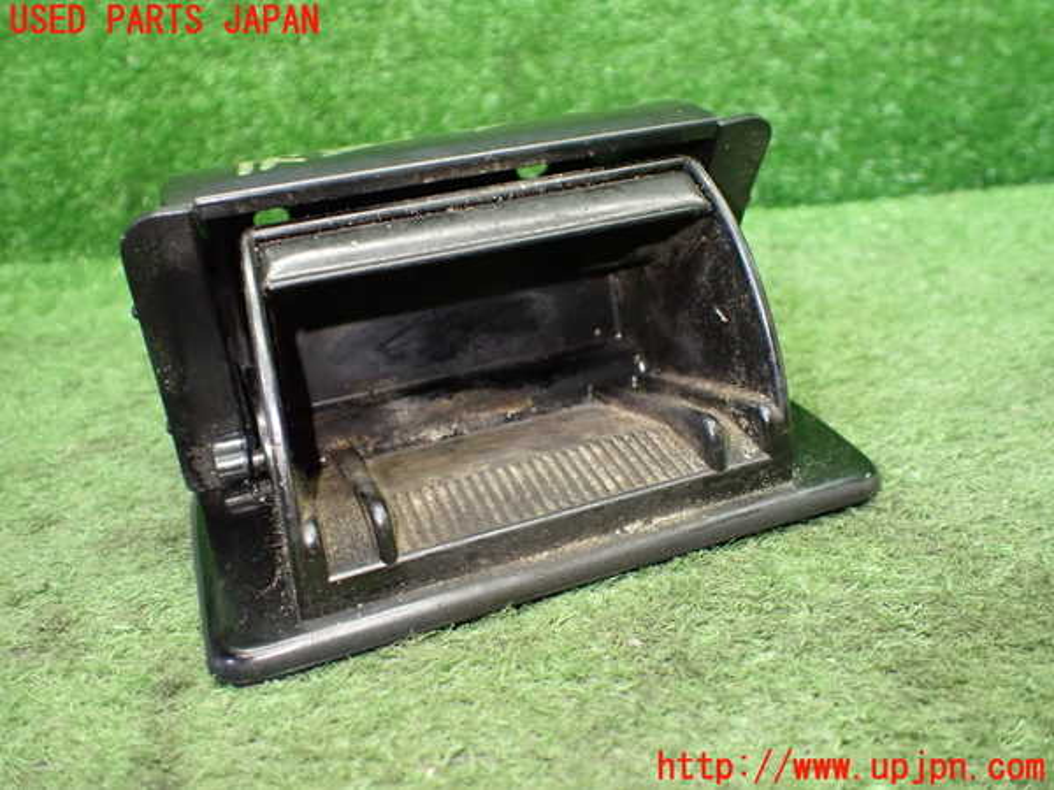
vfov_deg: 46.8
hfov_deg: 60.0
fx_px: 913
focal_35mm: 30
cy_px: 395
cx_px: 527
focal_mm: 5.4
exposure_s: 1/80
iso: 800
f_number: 2.3
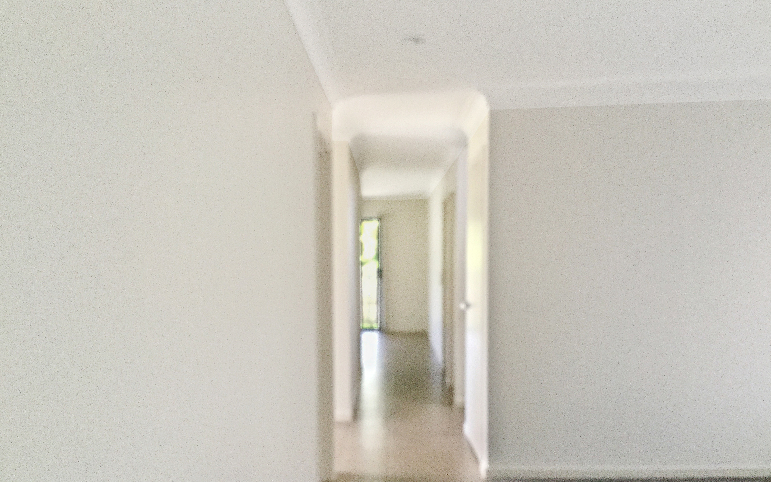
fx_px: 693
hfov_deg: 58.1
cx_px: 386
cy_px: 261
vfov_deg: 38.3
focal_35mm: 33
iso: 250
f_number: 2.4
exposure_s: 1/33
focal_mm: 3.3
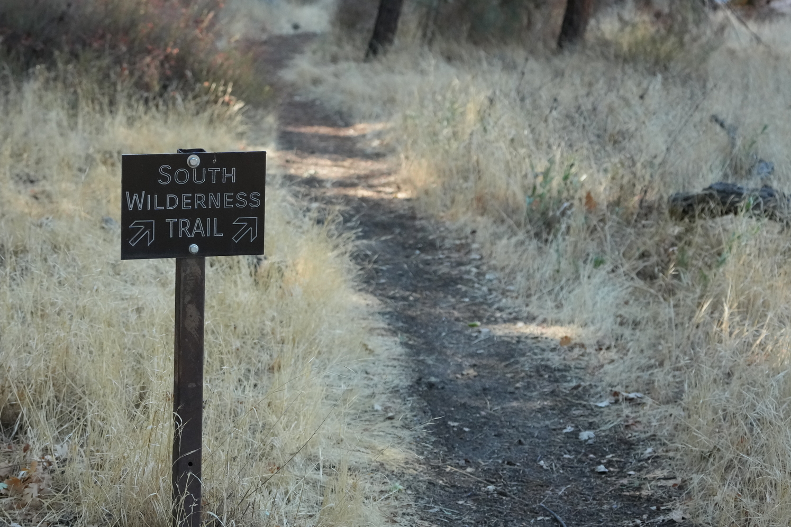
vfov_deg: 15.0
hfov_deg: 22.2
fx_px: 2000
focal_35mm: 91
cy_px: 212
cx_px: 239
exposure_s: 1/1600
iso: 4000
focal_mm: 63
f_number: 5
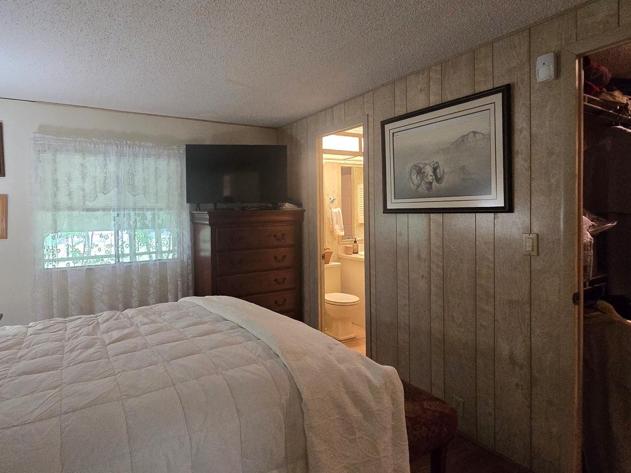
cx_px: 266
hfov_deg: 87.1
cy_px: 221
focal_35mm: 18
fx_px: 328
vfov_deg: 71.5
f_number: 2.2
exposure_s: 1/60
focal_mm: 2.2
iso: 500
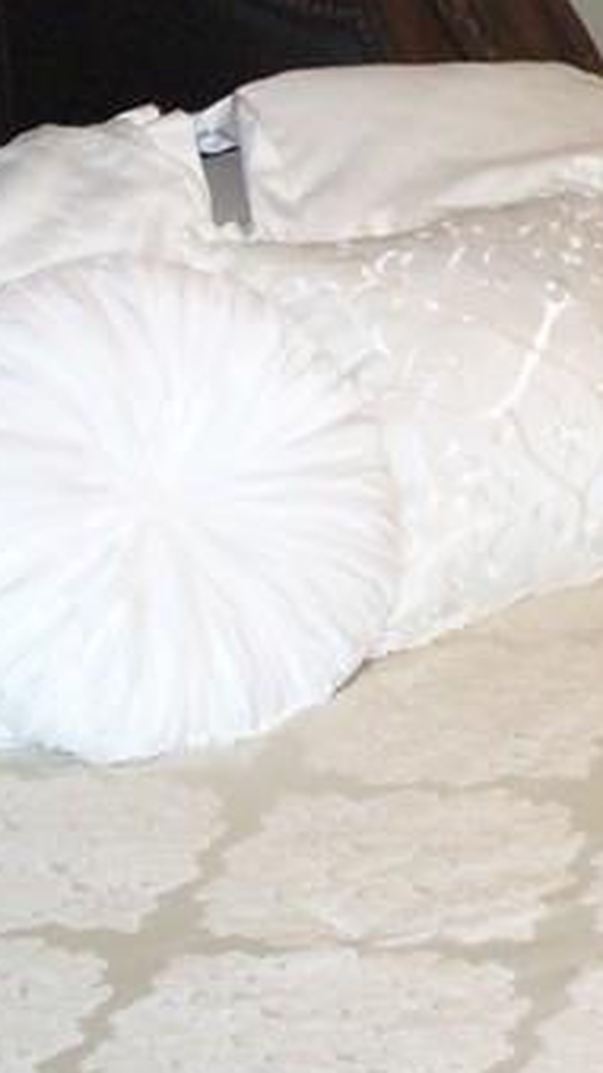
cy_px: -32
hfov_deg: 9.4
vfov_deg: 17.1
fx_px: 3470
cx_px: 1098
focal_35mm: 122
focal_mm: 6.1
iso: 250
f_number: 2.8
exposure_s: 1/30
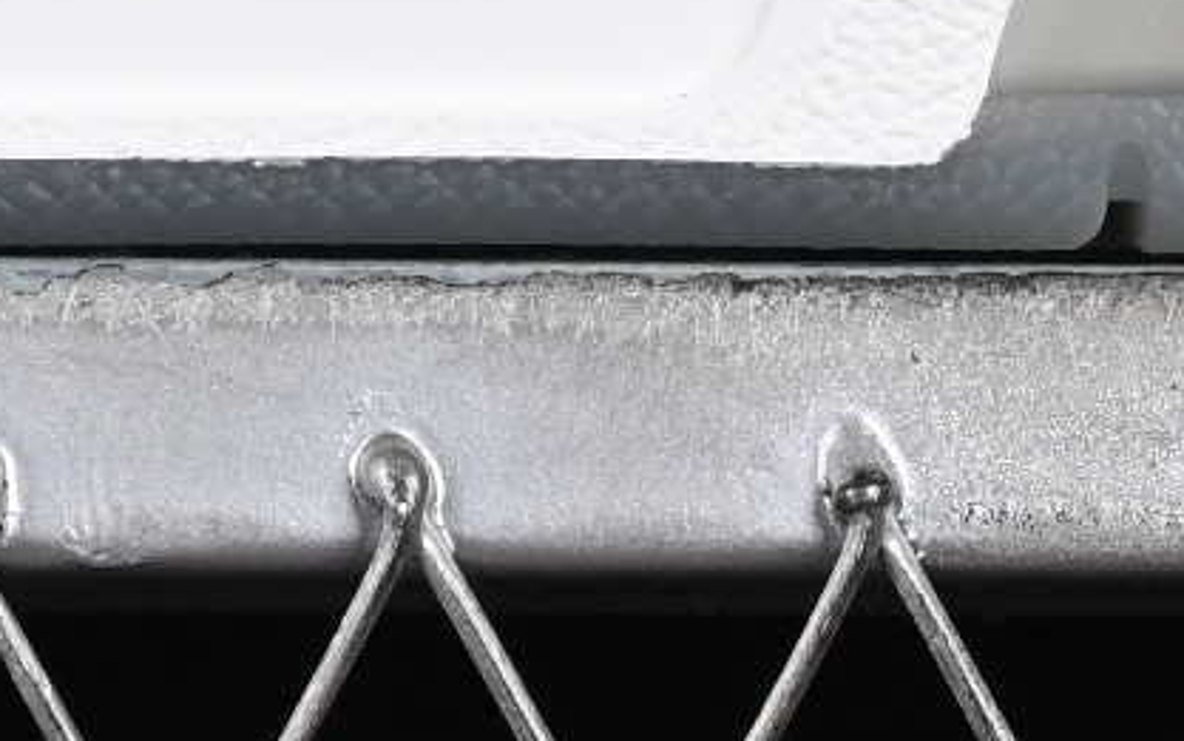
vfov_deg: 2.6
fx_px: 16463
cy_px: -1314
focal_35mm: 510
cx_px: -62
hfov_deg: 4.1
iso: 160
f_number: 8
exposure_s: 1/80
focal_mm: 50
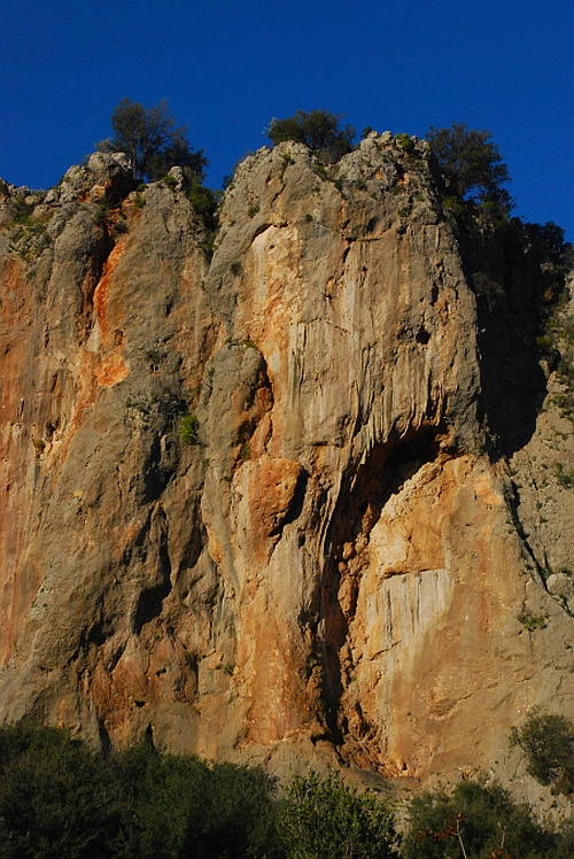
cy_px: 430
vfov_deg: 28.1
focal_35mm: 72
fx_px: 1719
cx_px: 287
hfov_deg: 19.0
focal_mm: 48
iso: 1000
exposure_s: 1/500
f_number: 16
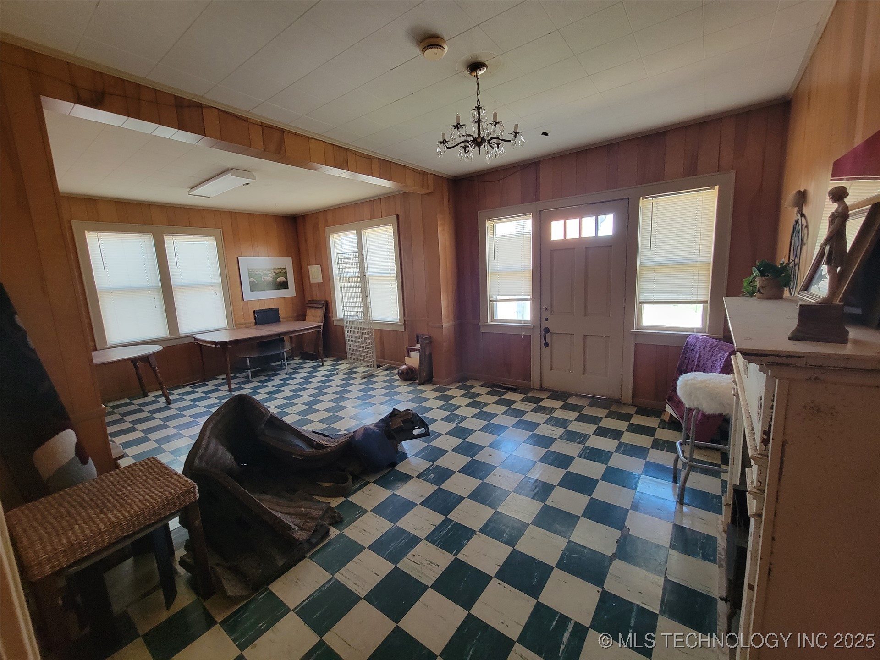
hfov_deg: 106.2
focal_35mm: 13
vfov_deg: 89.9
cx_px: 440
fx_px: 330
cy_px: 330
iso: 320
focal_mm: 2.2
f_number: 2.2
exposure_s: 1/60
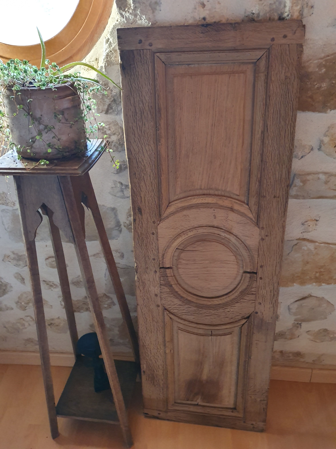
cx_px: 168
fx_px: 336
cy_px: 224
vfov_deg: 67.3
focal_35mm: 26
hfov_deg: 53.1
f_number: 1.5
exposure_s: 1/50
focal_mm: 4.32
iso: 500
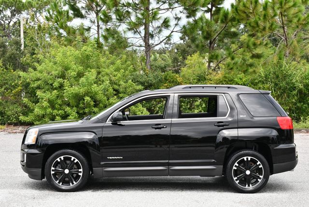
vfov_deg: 21.3
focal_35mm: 64
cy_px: 104
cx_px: 154
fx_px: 550
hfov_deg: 31.4
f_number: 7.1
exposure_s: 1/250
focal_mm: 32
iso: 200
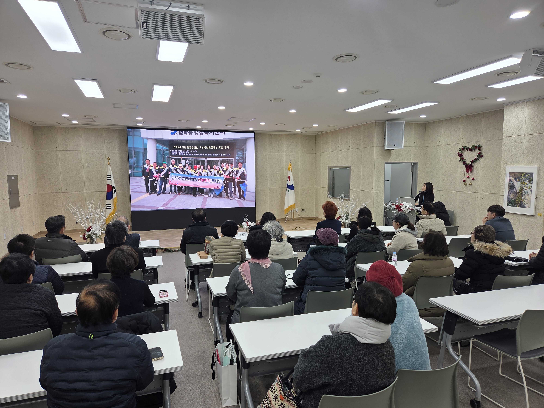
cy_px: 204
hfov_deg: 73.9
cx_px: 272
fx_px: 361
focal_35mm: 23
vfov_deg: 58.9
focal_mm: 5.4
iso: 40
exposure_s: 1/120
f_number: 1.8
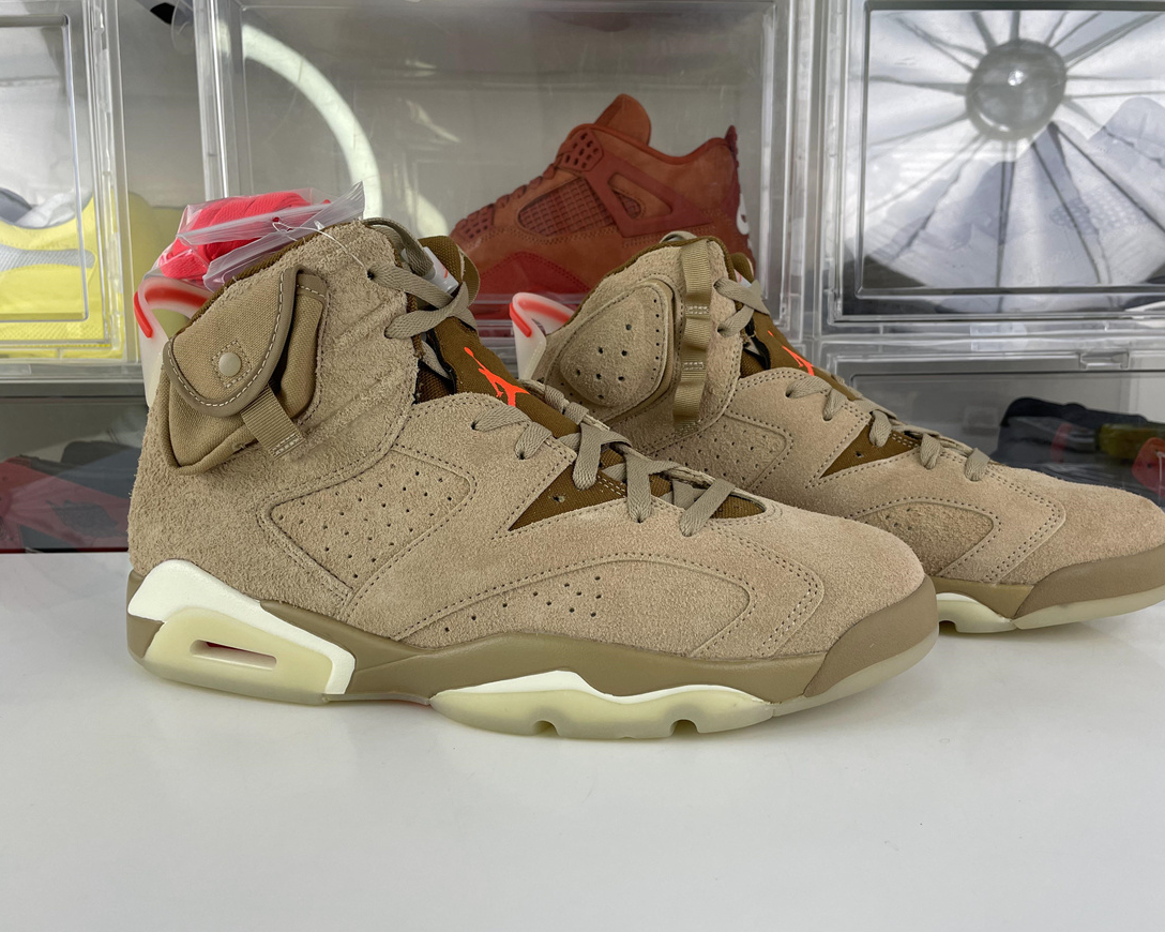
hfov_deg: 62.2
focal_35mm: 28
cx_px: 615
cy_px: 464
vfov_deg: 51.5
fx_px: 965
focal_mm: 4.2
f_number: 1.6
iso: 32
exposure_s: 1/207
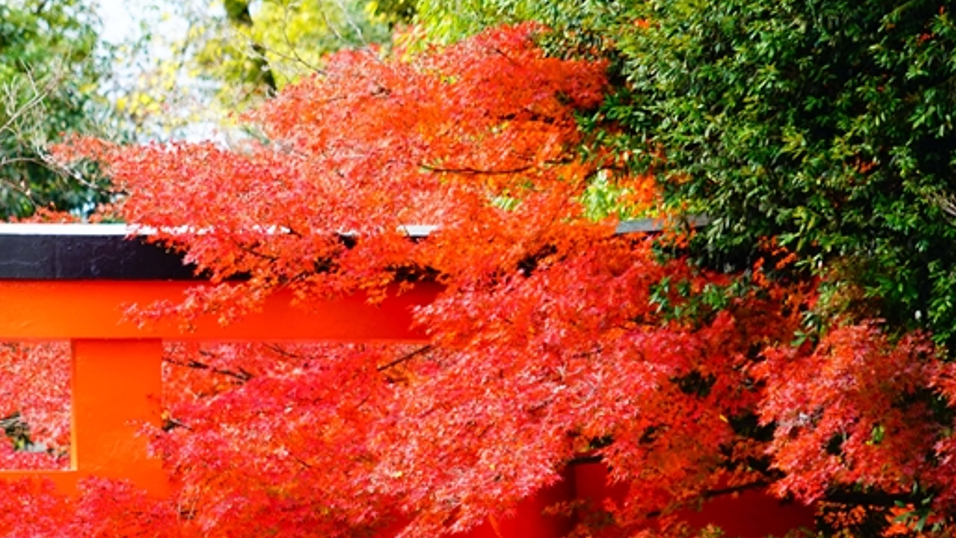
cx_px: 288
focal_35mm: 391
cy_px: 409
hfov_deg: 5.5
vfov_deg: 3.1
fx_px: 9911
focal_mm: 240
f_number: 6.3
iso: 640
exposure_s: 1/250
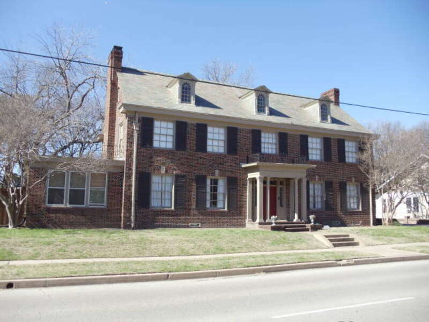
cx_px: 214
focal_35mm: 44
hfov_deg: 42.9
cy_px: 161
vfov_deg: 32.9
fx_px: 545
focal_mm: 6
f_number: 7.1
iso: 100
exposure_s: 1/160
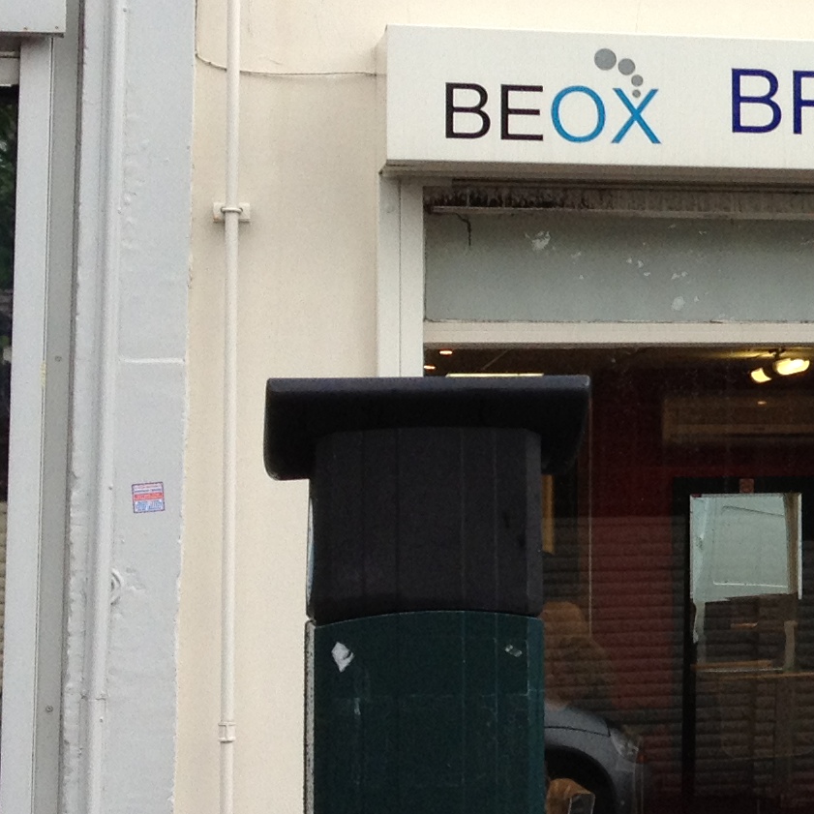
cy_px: 294
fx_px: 3193
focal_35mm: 120
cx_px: 1216
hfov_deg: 13.7
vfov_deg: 14.5
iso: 64
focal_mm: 4.28
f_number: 2.4
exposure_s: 1/206
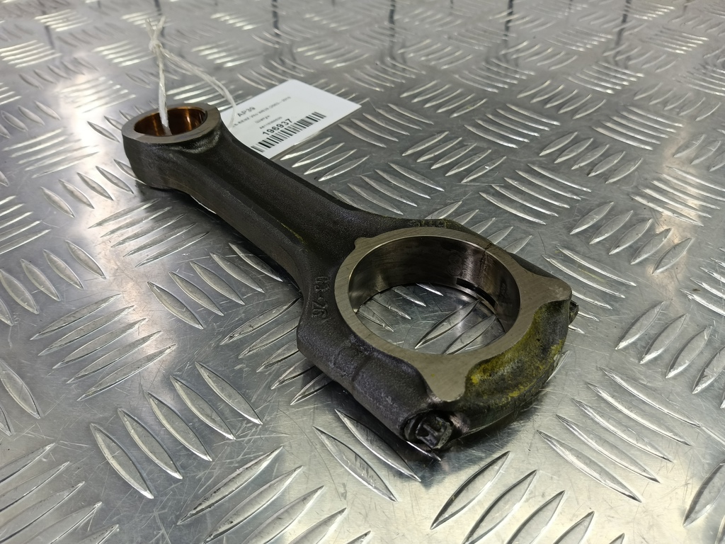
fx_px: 482
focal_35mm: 23
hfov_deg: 73.9
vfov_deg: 58.9
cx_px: 362
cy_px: 272
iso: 108
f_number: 1.6
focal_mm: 4.11
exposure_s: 1/50
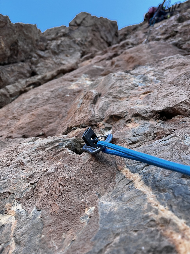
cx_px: 95
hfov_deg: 53.1
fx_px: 190
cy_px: 127
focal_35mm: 26
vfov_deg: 67.3
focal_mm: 5.1
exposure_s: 1/146
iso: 32
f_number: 1.6
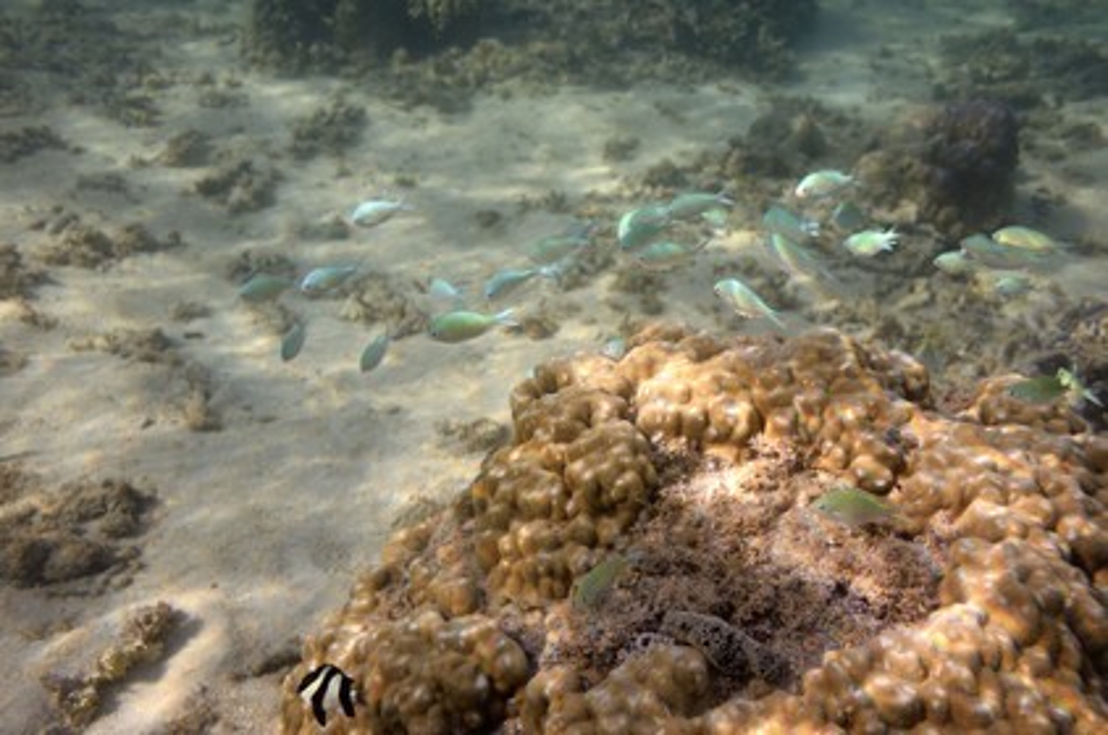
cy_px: 368
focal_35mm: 28
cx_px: 554
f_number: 5
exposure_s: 1/1000
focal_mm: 18.5
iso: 400
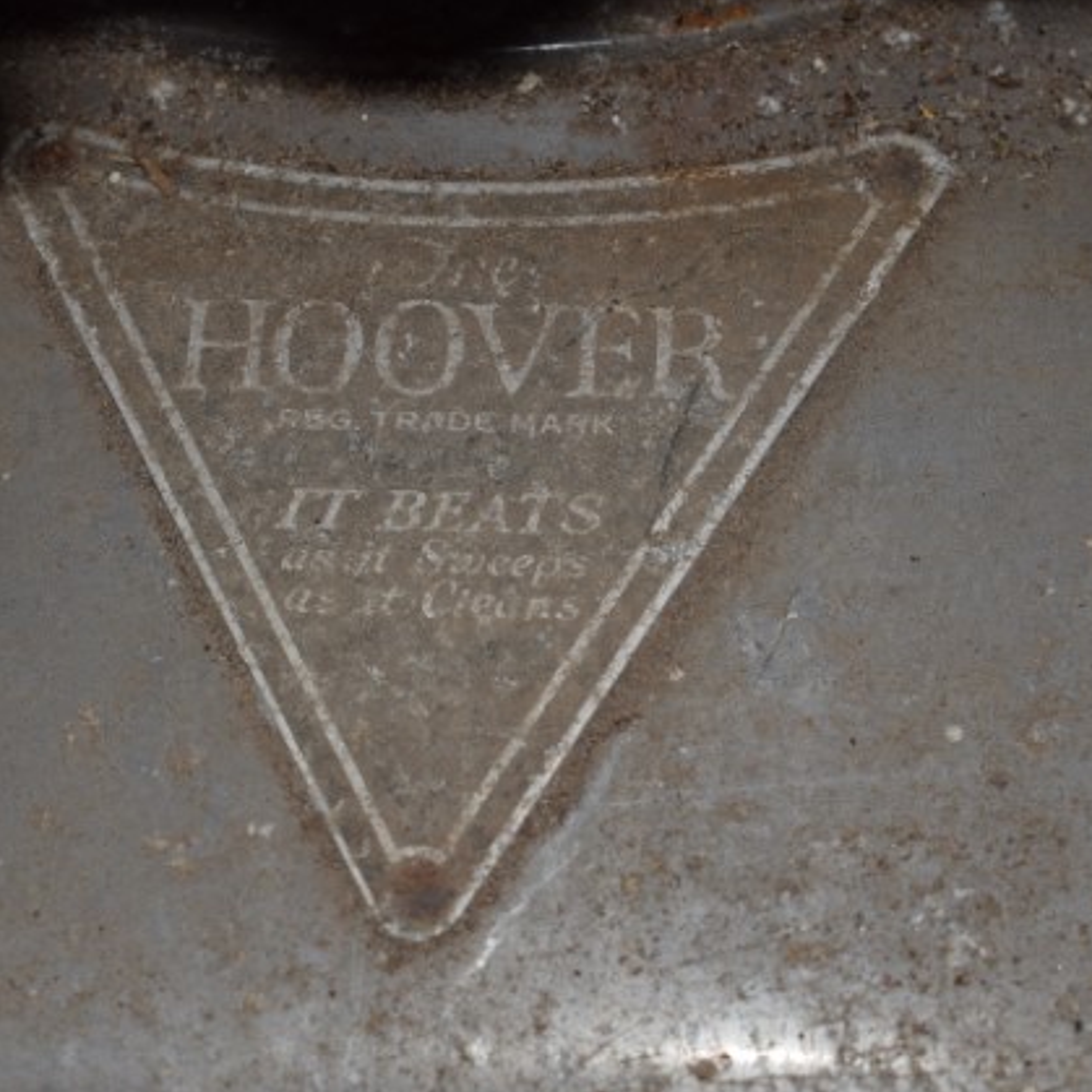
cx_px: 558
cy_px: 493
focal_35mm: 77
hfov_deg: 22.6
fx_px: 2739
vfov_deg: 22.5
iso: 100
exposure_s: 1/60
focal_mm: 35
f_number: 8
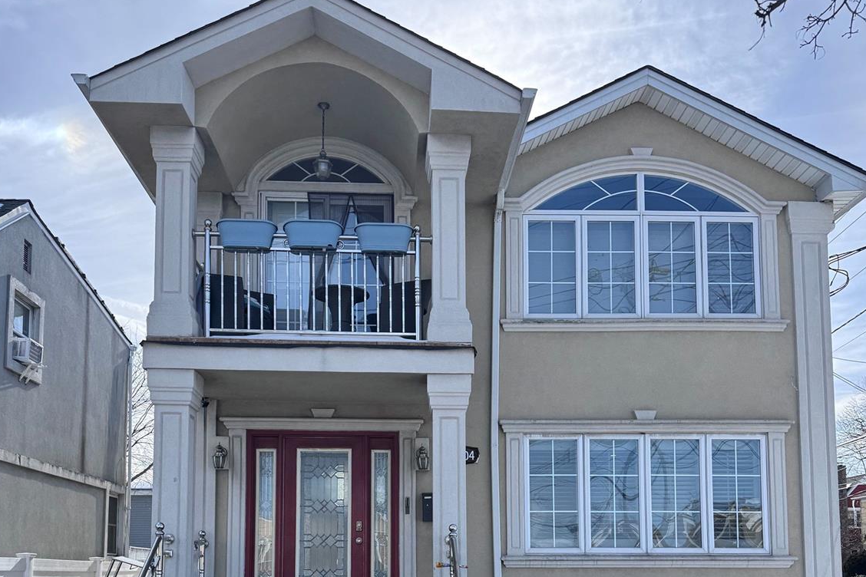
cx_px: 431
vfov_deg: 36.9
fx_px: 818
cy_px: 498
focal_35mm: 34
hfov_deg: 55.8
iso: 80
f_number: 1.78
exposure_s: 1/2710
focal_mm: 6.76
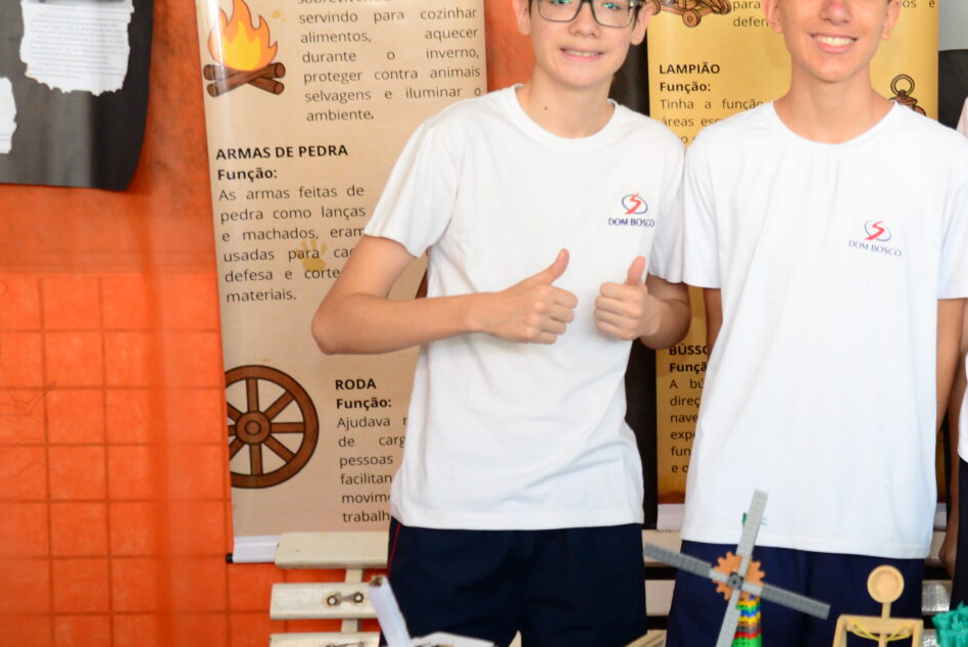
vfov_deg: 17.7
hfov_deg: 25.2
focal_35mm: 77
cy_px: 245
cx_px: 940
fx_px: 2071
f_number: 4.5
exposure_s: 1/125
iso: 1000
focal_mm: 38
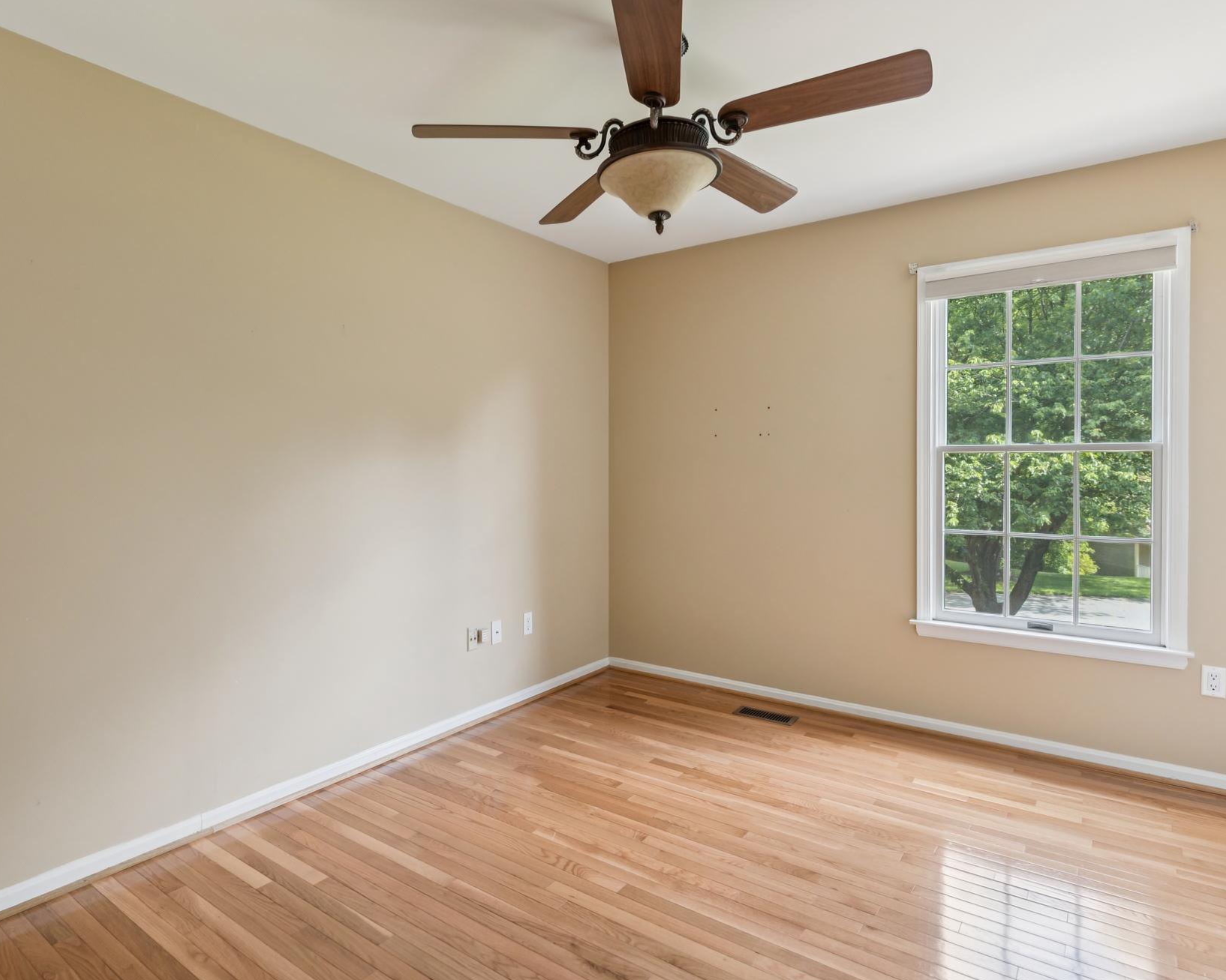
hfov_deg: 80.1
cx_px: 542
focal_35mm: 20
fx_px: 726
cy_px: 486
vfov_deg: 68.1
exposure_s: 1/125
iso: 500
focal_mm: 17
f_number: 5
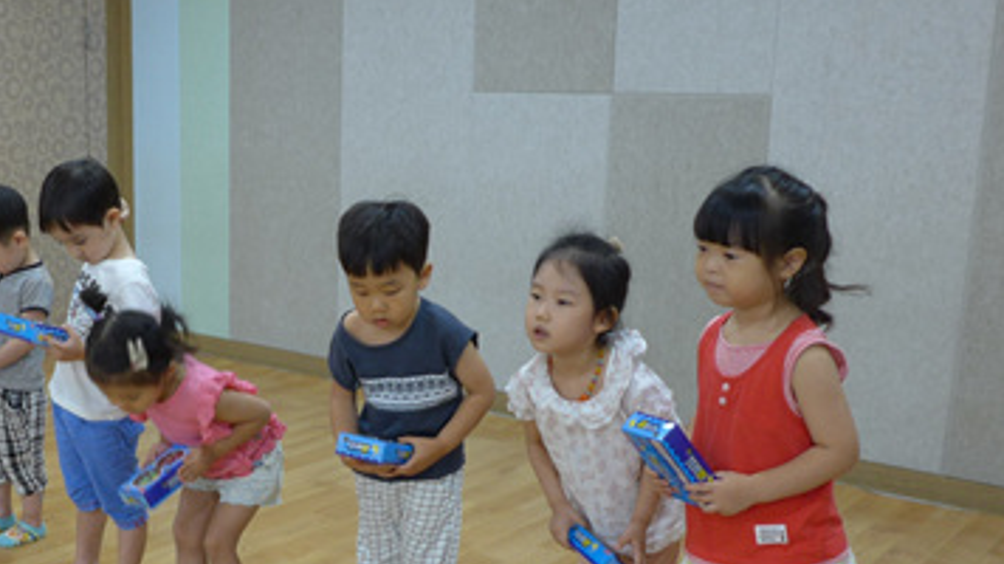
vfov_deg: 25.3
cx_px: 243
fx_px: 1251
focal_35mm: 47
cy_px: 372
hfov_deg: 42.3
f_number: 1.4
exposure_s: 1/60
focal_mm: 4.7
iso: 100
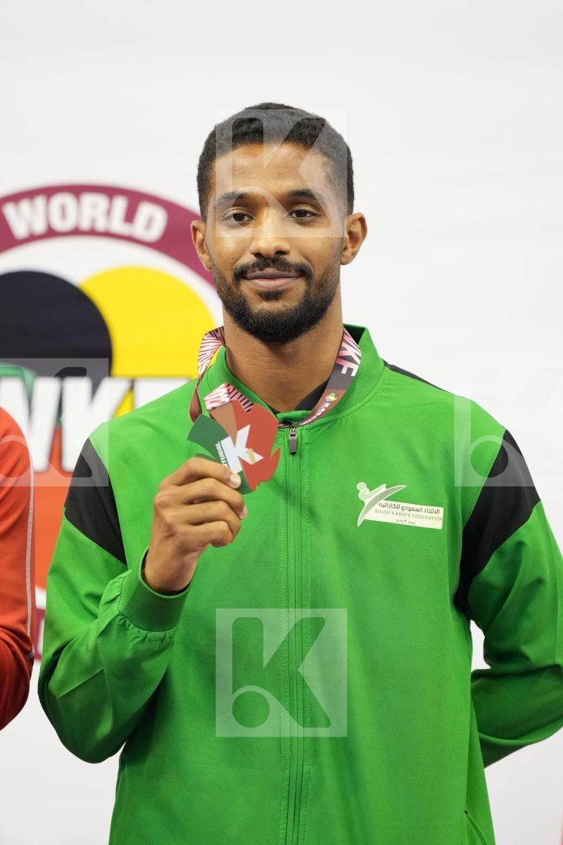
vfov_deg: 8.5
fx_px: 5700
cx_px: 282
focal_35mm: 243
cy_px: 422
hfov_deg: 5.7
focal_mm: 162
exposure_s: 1/250
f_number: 2.8
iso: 1600
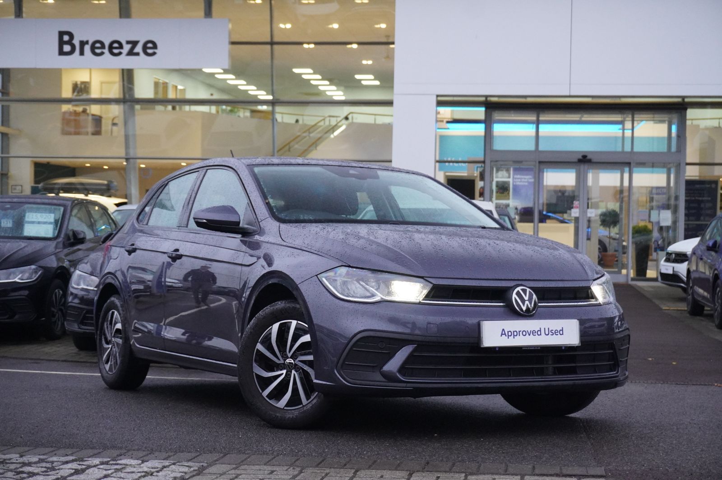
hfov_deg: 31.9
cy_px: 240
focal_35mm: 63
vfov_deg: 21.5
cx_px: 361
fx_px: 1262
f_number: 5.6
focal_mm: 42
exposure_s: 1/160
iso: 4000
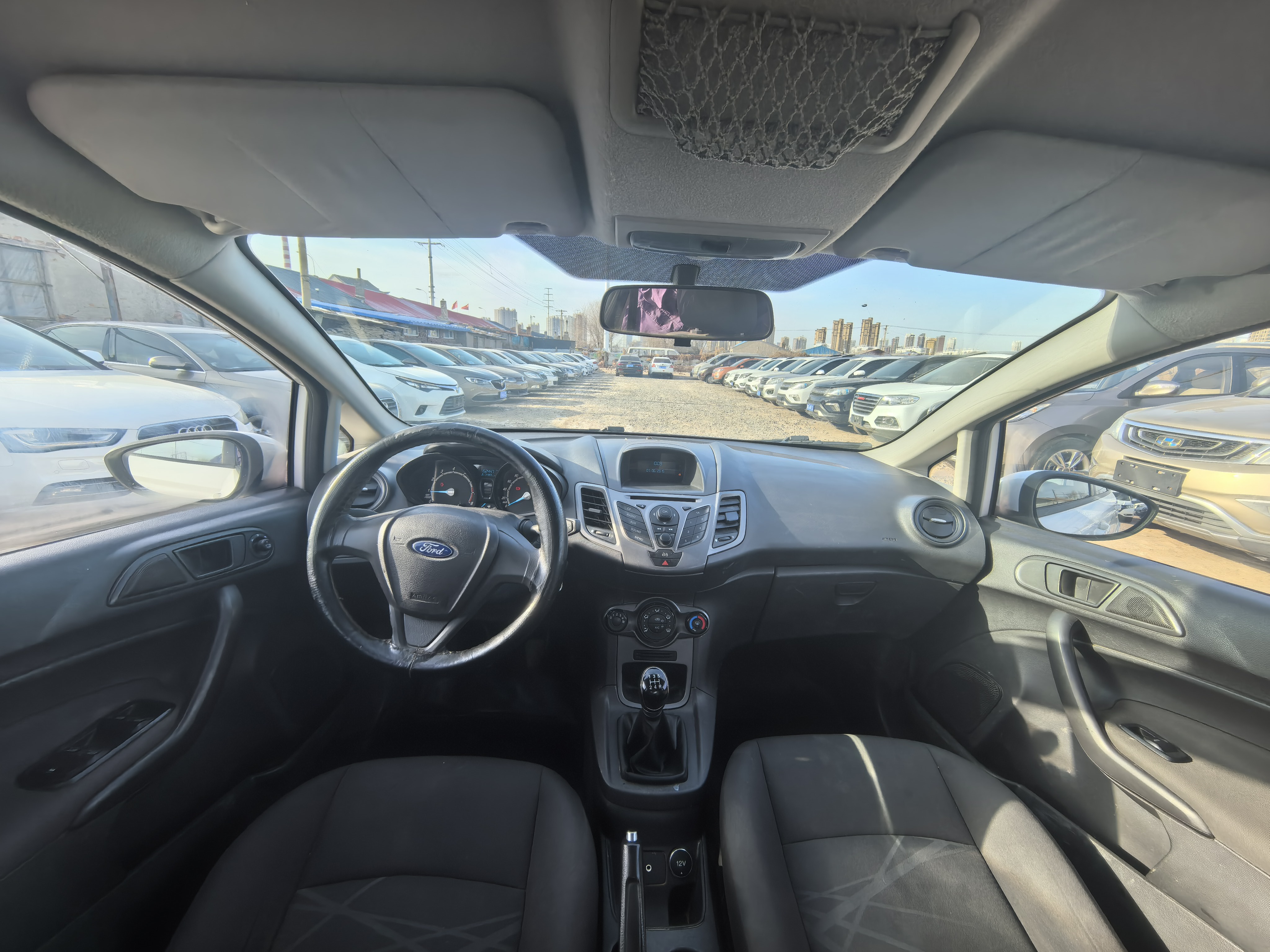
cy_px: 476
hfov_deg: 106.2
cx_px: 635
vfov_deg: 89.9
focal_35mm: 13
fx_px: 477
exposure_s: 1/301
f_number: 2.2
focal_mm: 1.95
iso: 50
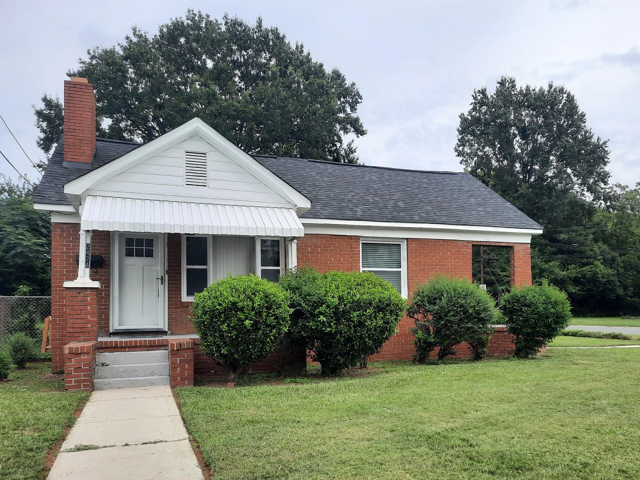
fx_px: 555
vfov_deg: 46.5
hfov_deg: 59.7
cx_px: 368
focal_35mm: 30
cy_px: 286
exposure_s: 1/740
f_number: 2
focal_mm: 4.6
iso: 32
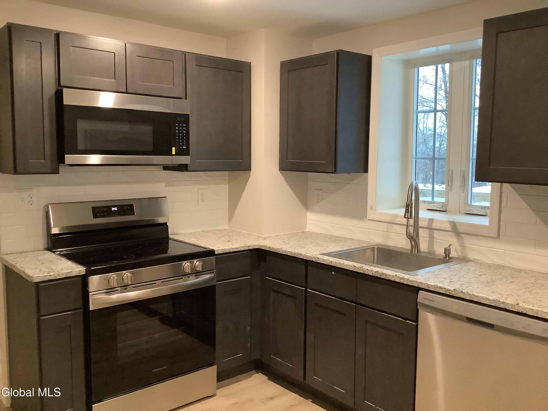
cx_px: 274
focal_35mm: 31
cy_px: 206
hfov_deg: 58.4
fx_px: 491
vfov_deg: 45.4
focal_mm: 3.3
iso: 400
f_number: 2.4
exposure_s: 1/40
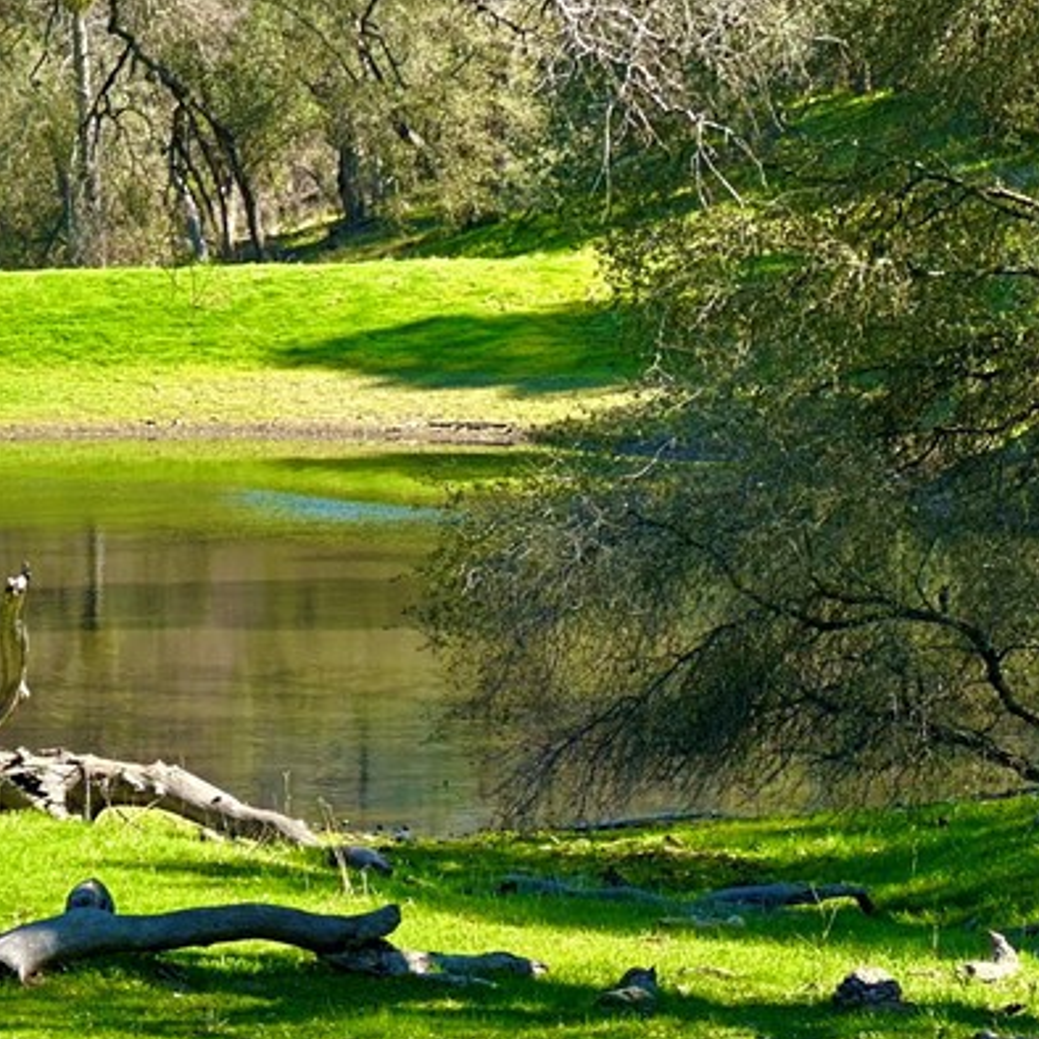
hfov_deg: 9.9
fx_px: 6011
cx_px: 274
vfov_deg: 9.9
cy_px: 736
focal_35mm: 177
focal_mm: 9
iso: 32
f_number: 2.8
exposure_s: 1/207
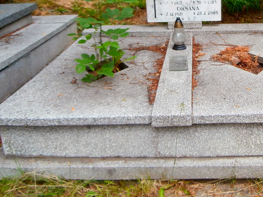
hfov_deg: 39.2
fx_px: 357
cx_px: 200
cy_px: 34
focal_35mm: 47
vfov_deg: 30.0
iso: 100
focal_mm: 4.2
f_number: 3
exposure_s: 1/250
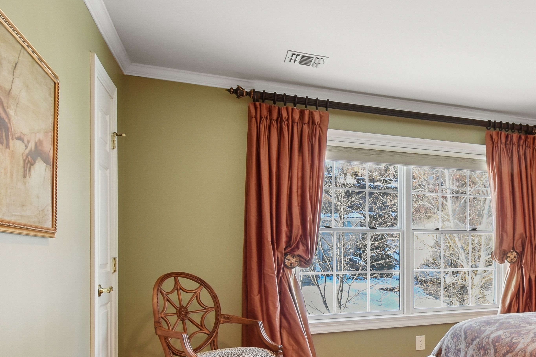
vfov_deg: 38.9
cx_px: 511
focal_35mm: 33
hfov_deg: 49.0
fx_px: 491
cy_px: 268
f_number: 8
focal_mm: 10
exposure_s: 1/8
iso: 500
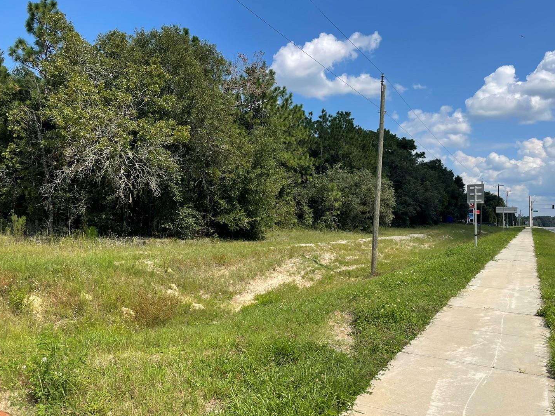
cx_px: 289
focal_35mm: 28
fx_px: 449
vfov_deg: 49.7
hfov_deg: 63.4
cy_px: 212
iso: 32
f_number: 1.6
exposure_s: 1/4049
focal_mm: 5.1
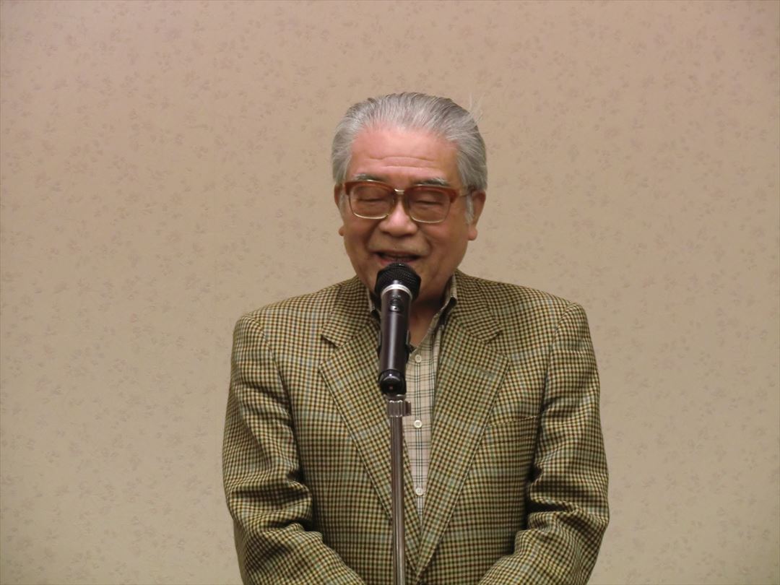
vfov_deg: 10.2
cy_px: 292
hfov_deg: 13.6
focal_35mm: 145
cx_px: 390
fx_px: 3267
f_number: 4.6
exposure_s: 1/25
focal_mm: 25.9
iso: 400
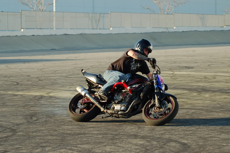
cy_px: 76
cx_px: 115
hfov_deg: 15.2
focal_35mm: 135
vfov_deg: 10.1
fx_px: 862
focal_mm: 90
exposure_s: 1/160
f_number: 10
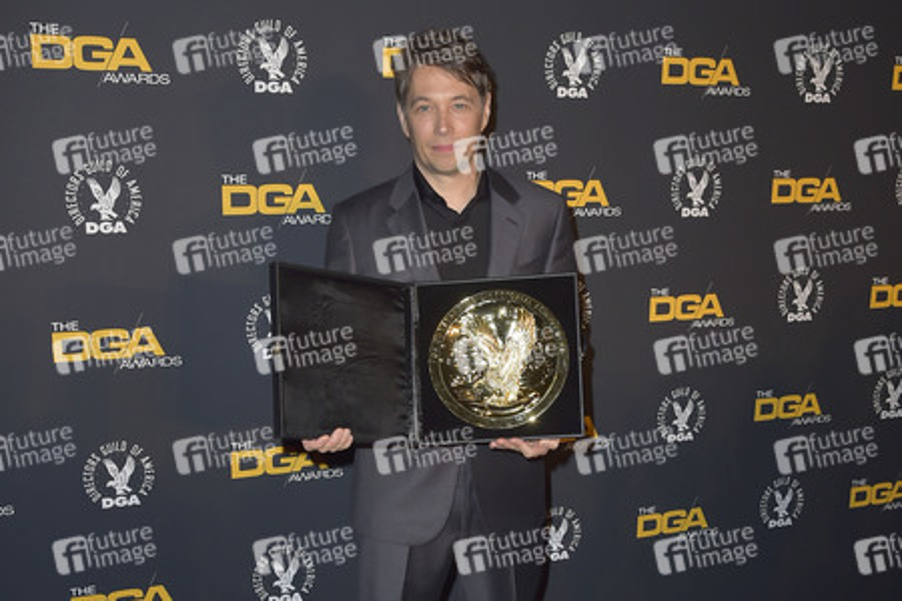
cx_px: 451
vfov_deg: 42.3
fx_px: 777
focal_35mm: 31
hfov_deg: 60.3
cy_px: 300
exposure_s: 1/250
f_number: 6.3
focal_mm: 31
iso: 500
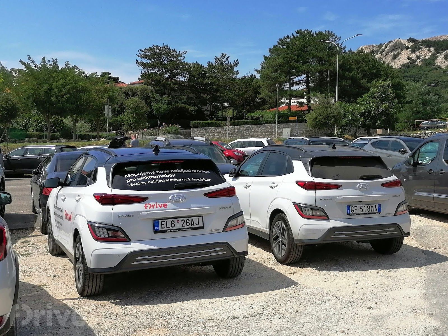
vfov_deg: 41.8
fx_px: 440
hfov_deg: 54.0
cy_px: 168
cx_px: 224
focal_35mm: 34
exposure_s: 1/1883
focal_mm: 5.3
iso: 50
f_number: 1.8
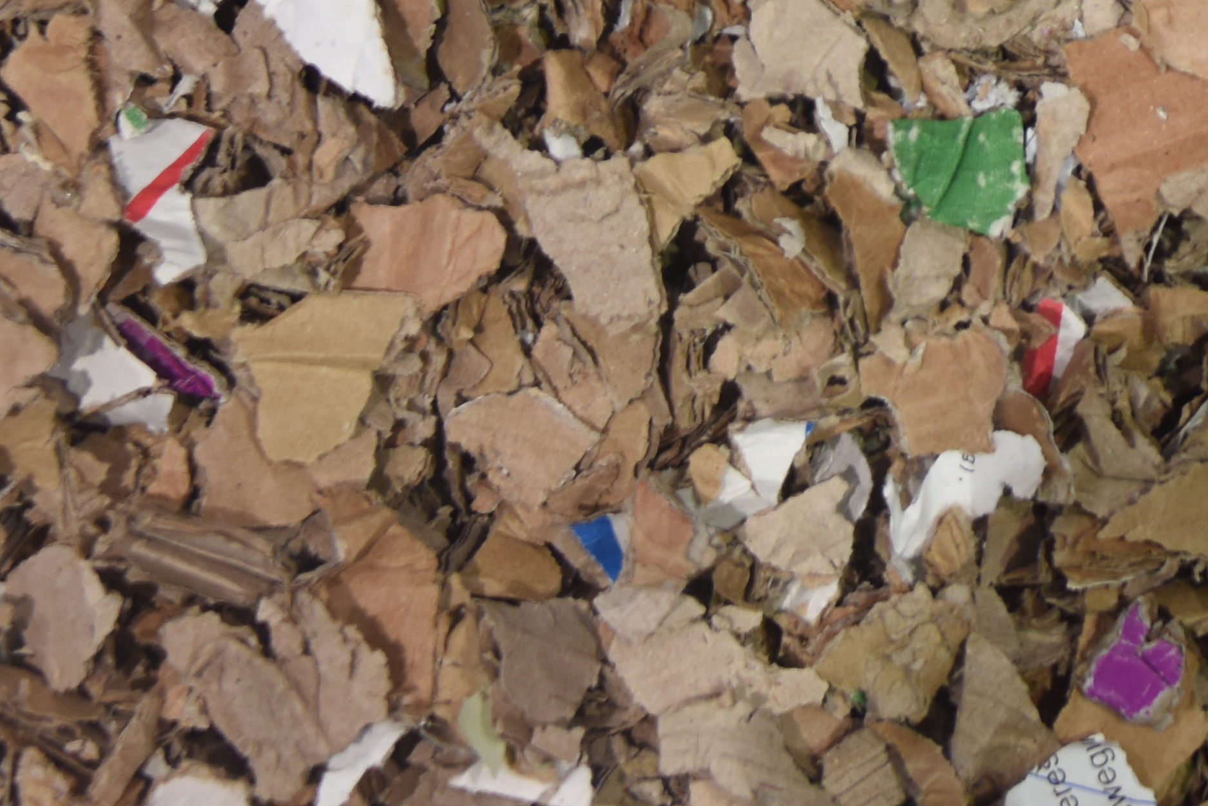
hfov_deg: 8.3
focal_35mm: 244
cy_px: -474
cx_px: 1663
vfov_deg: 5.6
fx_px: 8190
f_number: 4.8
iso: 450
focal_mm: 62
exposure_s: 1/60
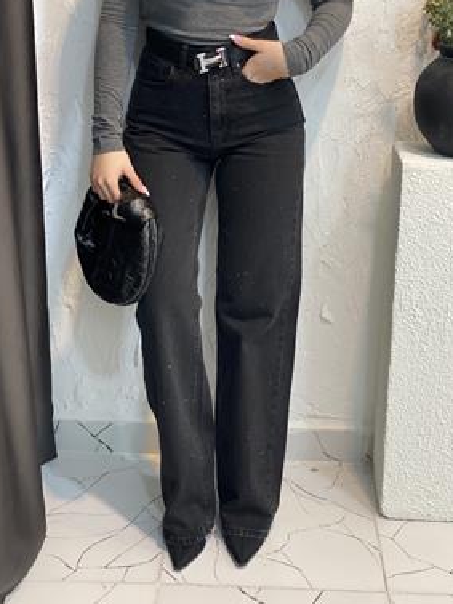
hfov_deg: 25.7
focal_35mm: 57
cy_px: 294
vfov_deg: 33.8
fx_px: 994
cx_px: 234
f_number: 2
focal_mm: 6
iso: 200
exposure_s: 1/100
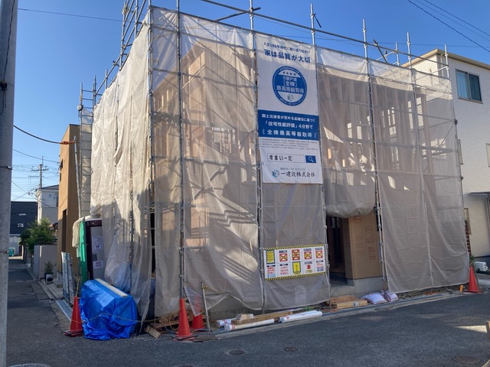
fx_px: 396
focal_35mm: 28
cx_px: 245
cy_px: 184
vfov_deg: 49.7
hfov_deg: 63.4
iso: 20
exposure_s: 1/1033
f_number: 1.8
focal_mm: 3.99
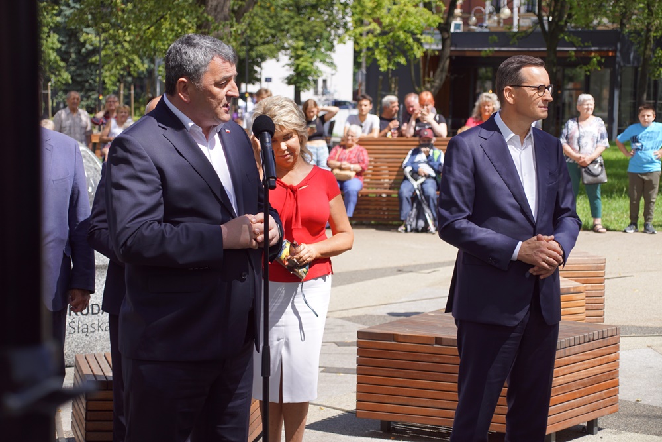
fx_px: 1655
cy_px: 221
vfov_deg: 15.2
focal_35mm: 90
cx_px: 331
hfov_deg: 22.6
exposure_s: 1/250
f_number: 5.6
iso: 100
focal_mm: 60
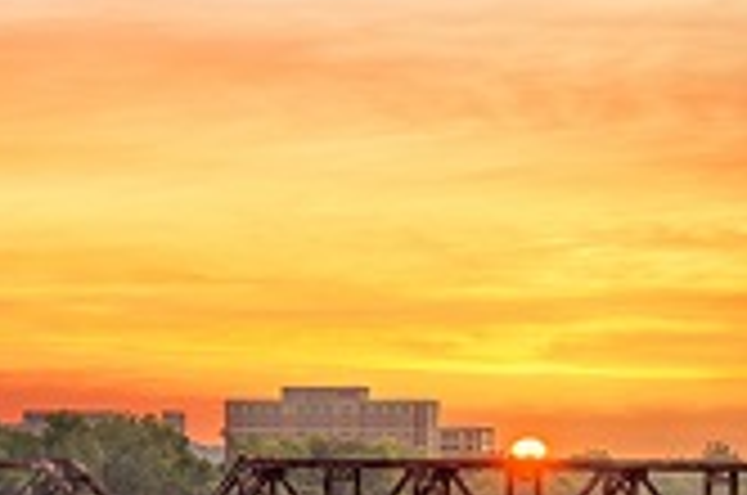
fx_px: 3086
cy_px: 461
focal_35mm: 149
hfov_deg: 13.0
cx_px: -396
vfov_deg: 9.1
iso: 100
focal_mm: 38
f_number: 8
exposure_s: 1/125
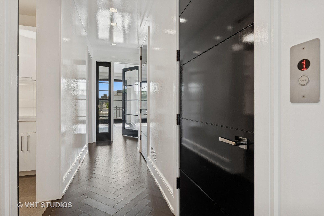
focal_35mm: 18
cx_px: 162
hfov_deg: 90.0
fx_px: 162
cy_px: 108
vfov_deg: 67.4
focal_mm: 18
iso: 320
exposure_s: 1/100
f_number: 8
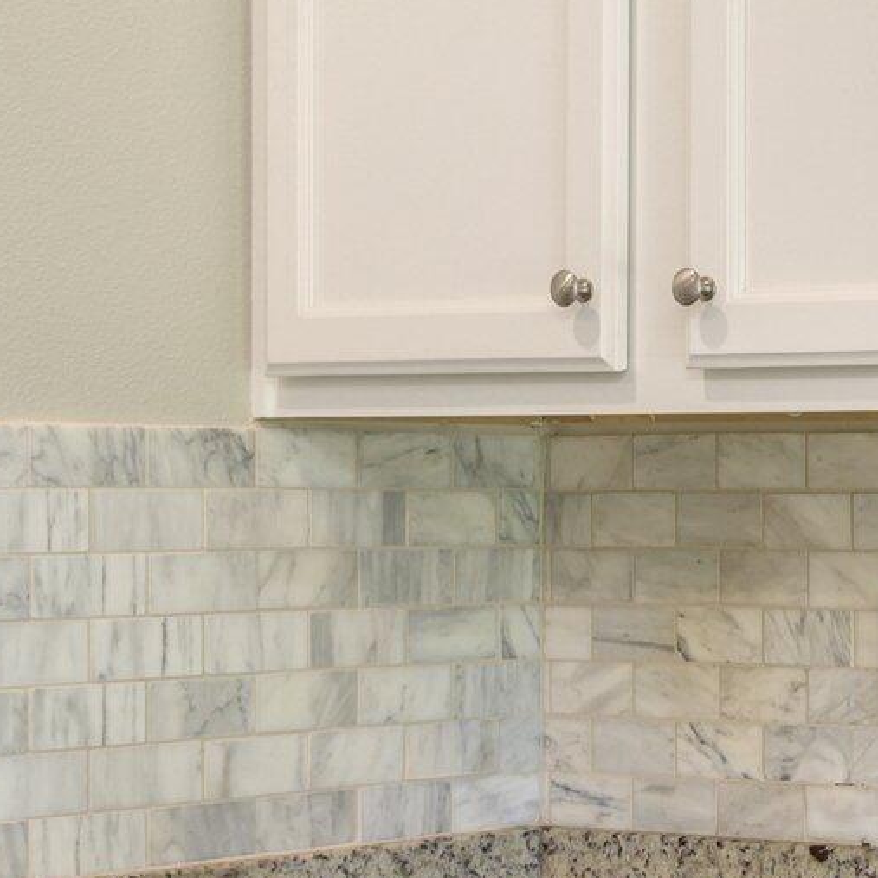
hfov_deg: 14.5
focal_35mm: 103
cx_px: 1669
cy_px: 475
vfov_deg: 16.9
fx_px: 2956
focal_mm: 30
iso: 500
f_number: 9
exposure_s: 1/8
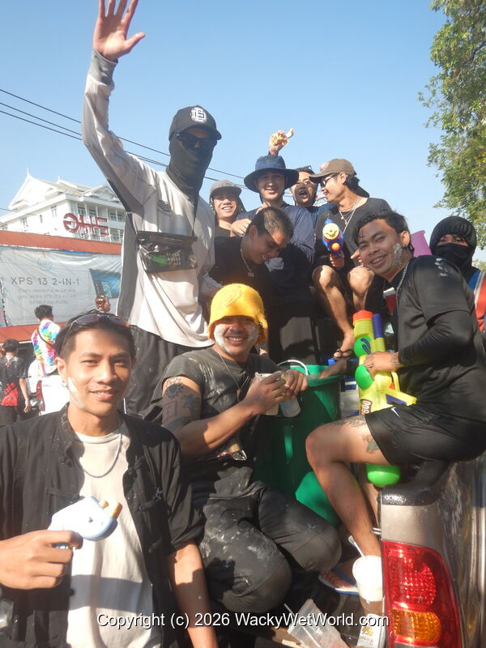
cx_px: 243
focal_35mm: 24
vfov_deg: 71.6
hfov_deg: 56.8
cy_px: 324
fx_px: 449
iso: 125
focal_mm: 4.3
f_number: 2.8
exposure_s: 1/800
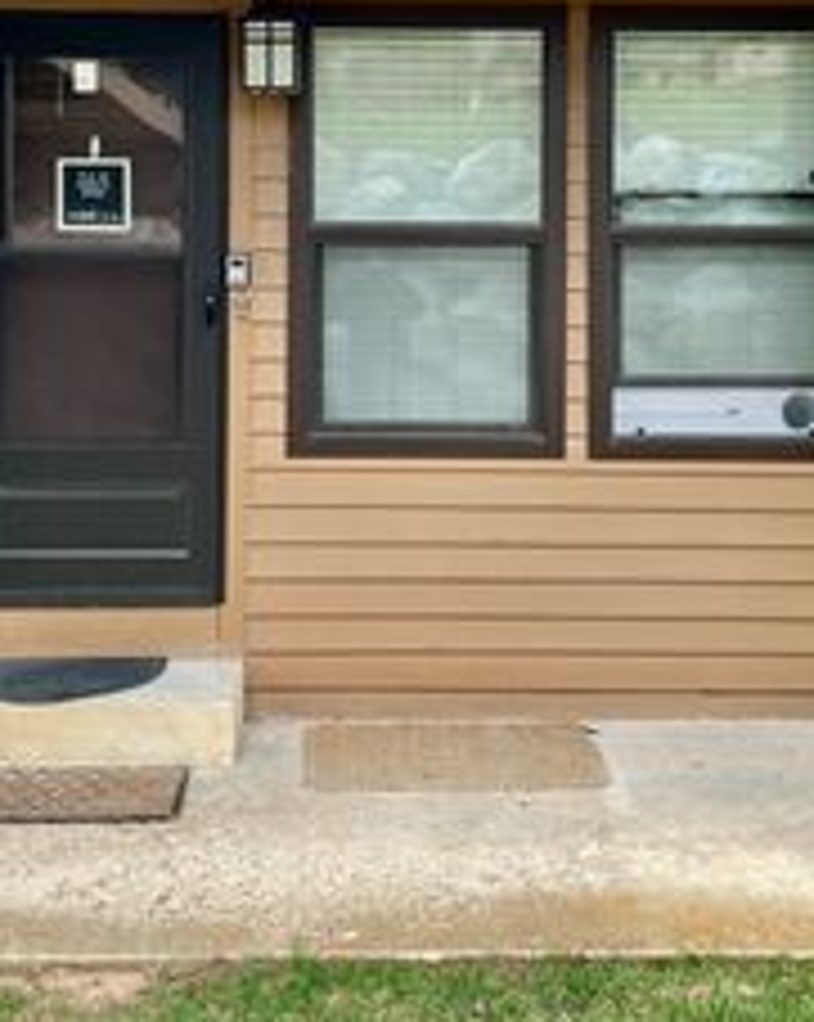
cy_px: 259
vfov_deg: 33.0
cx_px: 396
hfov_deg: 27.1
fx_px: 1690
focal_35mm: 56
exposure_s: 1/454
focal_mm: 5.1
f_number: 1.6
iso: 50
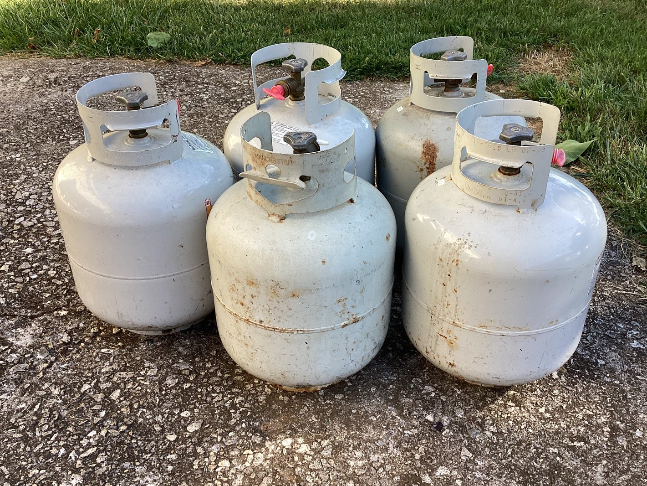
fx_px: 617
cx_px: 328
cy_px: 244
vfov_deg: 43.0
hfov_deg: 55.3
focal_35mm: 33
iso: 25
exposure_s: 1/219
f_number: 2.4
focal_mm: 3.3
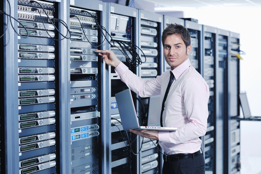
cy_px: 87
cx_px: 130
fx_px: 616
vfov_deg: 16.1
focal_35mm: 85
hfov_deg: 23.9
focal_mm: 85
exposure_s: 1/100
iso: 50
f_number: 3.5
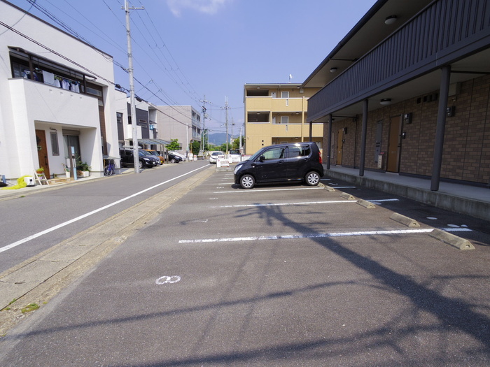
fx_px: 241
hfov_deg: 91.0
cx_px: 245
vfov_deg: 74.7
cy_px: 184
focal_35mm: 17
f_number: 4.5
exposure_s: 1/640
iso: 100
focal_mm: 3.8
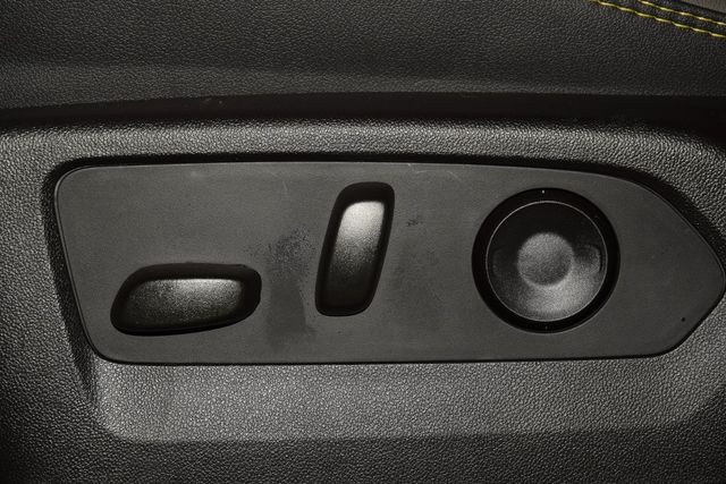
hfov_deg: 19.5
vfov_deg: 13.0
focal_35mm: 105
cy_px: 242
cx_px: 363
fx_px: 2118
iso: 100
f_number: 8
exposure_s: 1/125
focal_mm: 70
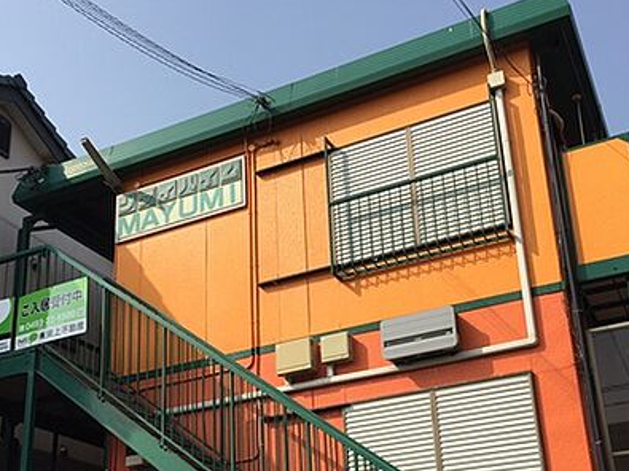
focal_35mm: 47
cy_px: 345
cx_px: 303
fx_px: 854
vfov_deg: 30.4
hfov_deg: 40.4
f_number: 2.2
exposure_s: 1/1980
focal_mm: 4.15
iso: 32
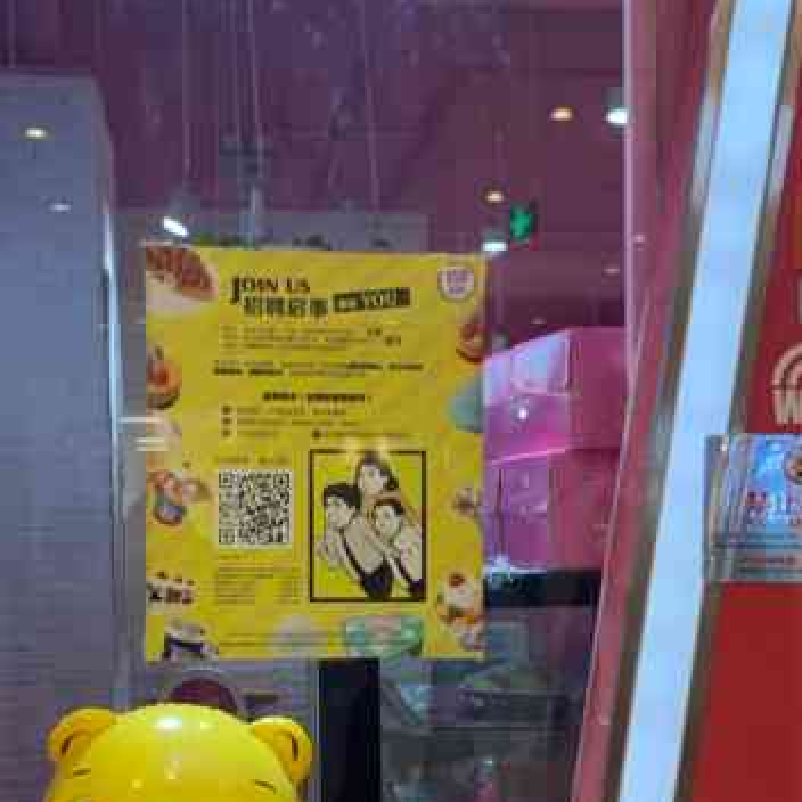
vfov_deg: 27.7
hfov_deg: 28.1
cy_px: 621
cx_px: 433
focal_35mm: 61
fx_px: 1599
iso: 80
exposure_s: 1/100
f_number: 1.8
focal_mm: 4.25
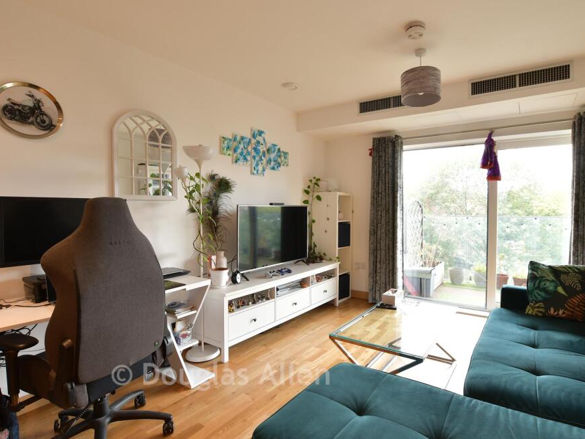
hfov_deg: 87.2
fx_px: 304
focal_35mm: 18
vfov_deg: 71.6
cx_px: 334
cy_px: 218
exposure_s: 1/3
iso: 100
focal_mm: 11
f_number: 8
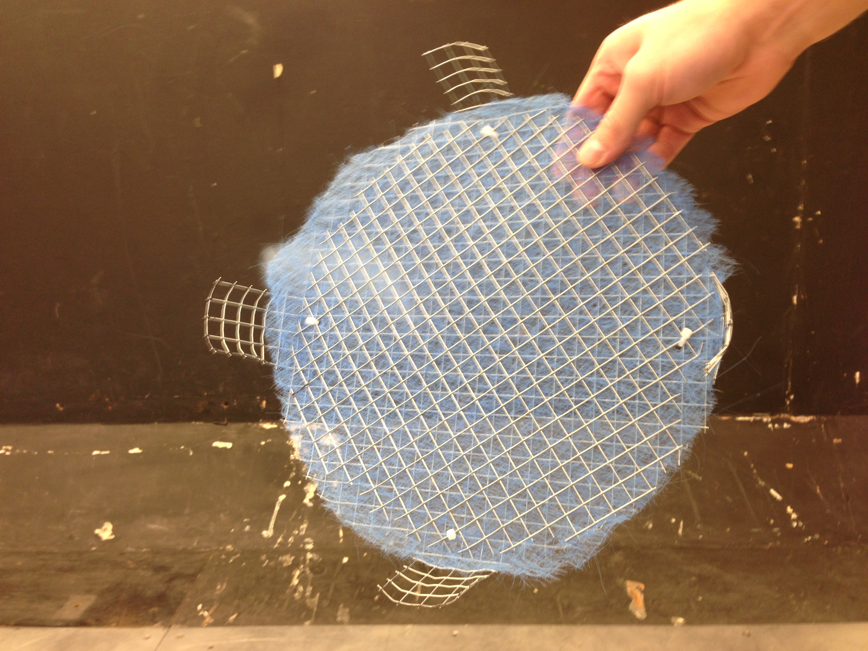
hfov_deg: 55.4
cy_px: 326
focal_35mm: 33
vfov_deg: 42.9
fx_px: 827
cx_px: 434
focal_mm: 4.13
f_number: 2.4
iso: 64
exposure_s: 1/20
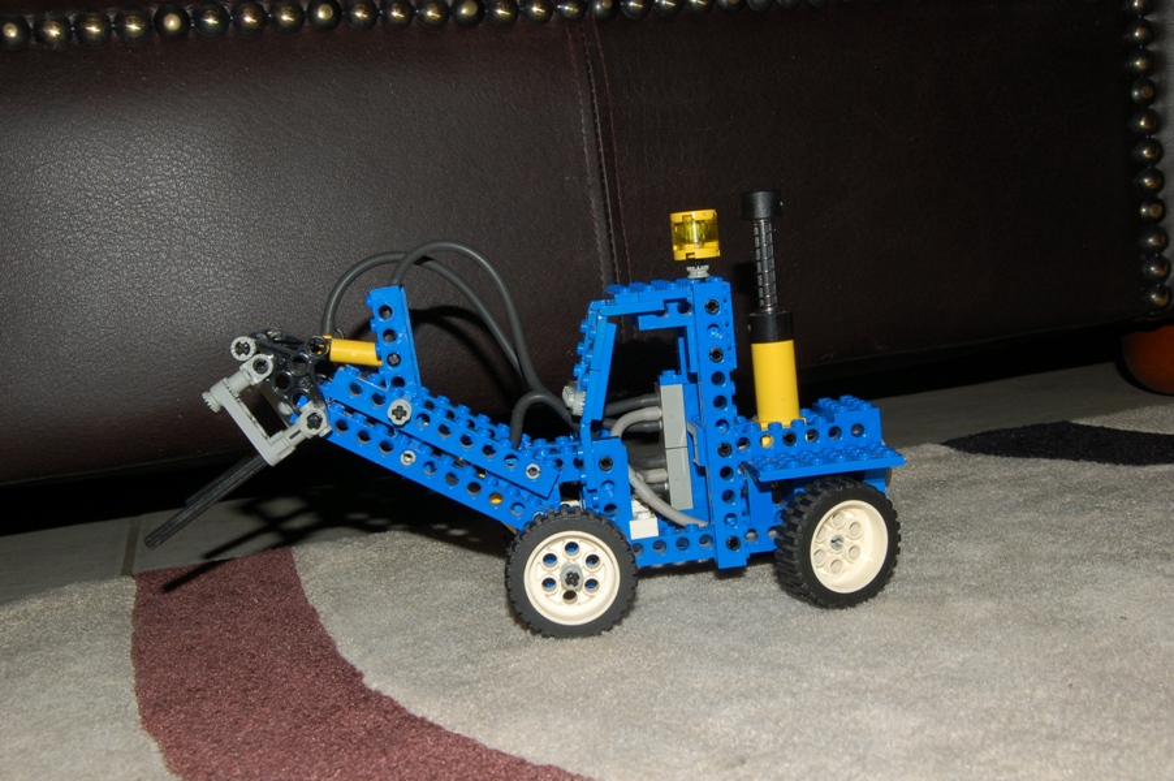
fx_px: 1369
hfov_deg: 46.4
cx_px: 587
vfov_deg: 31.8
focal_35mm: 42
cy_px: 390
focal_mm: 28
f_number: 16
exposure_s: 1/60
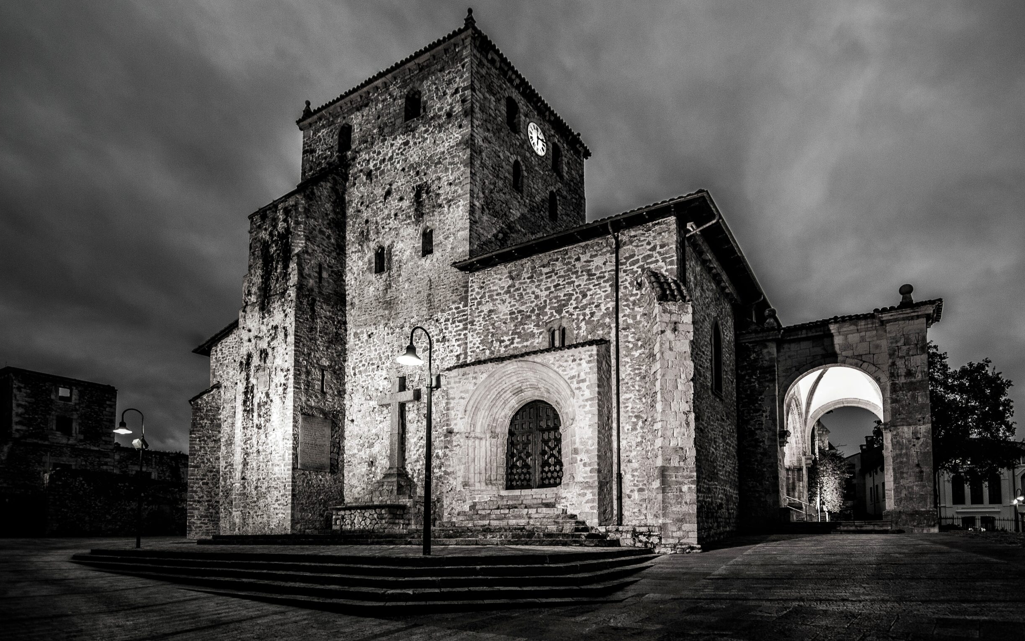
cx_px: 509
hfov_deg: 92.6
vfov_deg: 66.4
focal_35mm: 18
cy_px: 315
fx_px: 490
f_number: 2.8
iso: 400
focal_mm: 11
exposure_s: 1/10
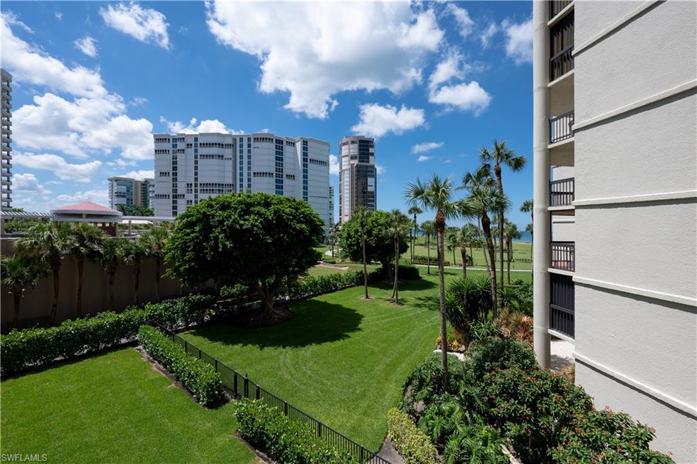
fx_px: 271
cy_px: 232
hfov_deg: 104.3
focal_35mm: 14
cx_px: 348
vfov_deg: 81.1
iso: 160
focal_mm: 14
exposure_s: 1/500
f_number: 11
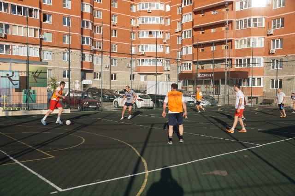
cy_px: 98
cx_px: 148
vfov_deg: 36.8
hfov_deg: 53.2
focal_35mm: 36
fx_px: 295
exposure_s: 1/400
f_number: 6.3
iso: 100
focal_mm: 24
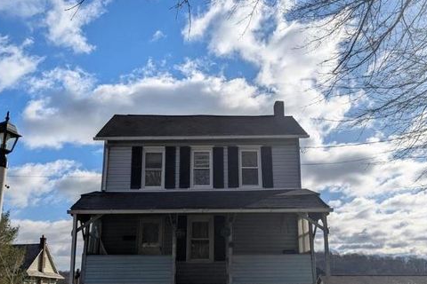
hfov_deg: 49.6
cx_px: 211
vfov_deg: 34.2
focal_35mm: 39
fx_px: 463
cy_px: 153
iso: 52
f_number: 1.73
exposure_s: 1/7812
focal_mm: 4.38
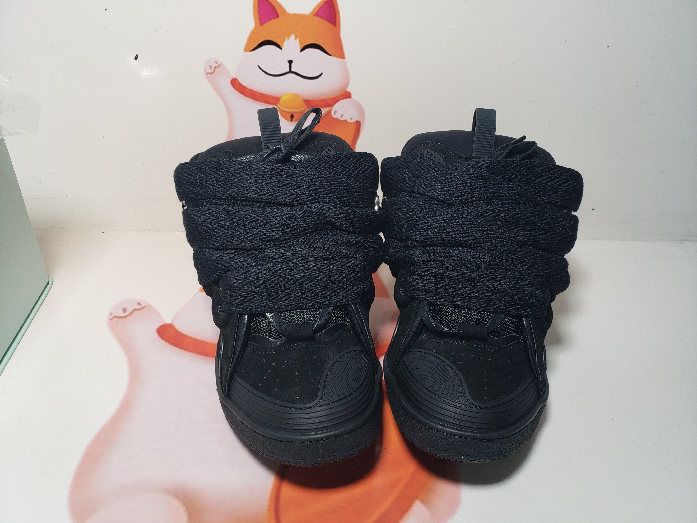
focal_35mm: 26
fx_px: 524
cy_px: 262
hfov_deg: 67.3
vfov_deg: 53.1
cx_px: 348
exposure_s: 1/161
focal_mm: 4.3
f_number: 2.4
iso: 50
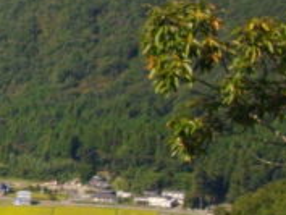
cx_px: -338
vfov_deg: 6.9
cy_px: 81
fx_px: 1769
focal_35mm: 214
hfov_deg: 8.6
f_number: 5.6
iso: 100
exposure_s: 1/400
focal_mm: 6.2
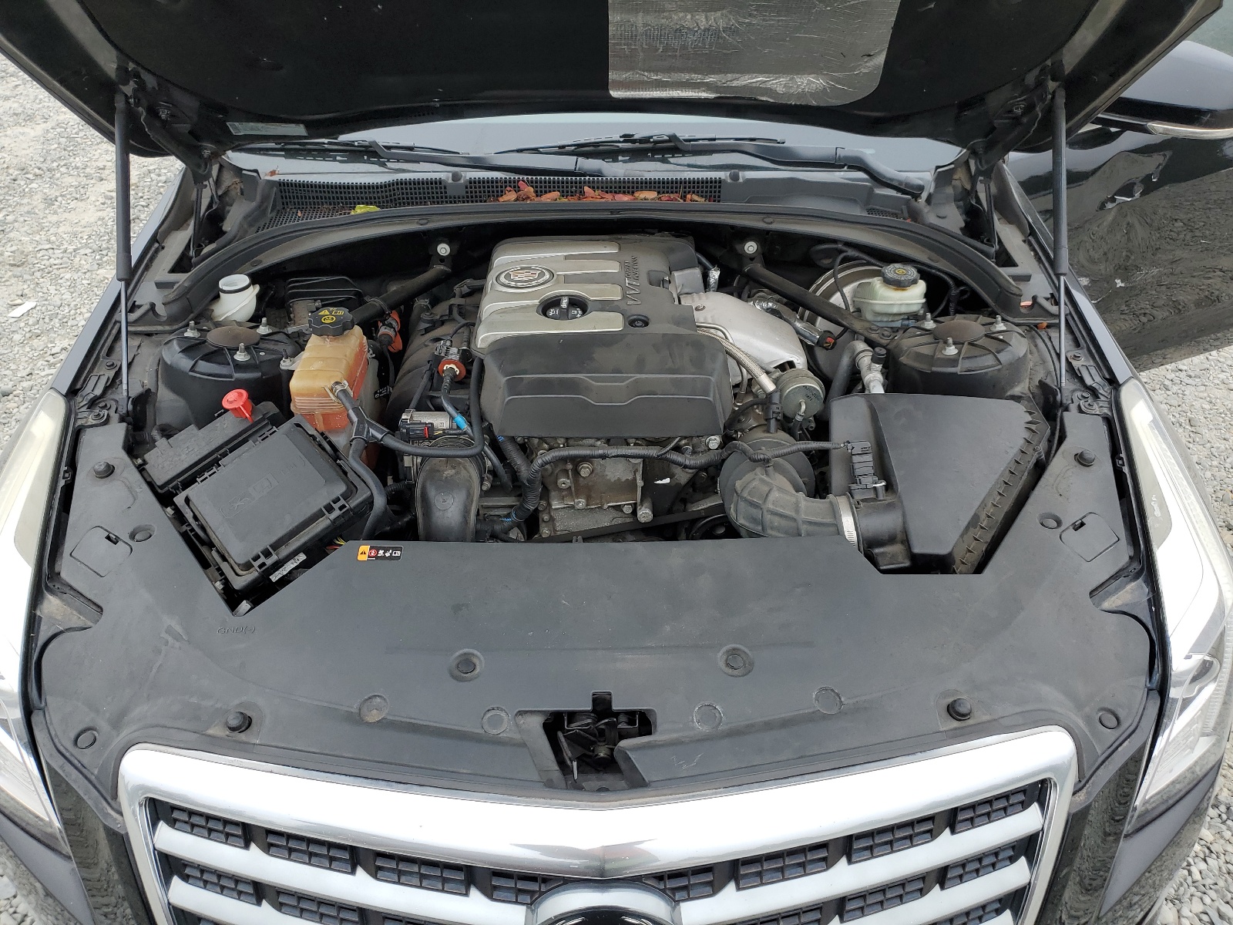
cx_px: 616
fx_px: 926
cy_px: 462
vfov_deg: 53.1
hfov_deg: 67.3
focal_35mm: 26
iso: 50
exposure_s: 1/455
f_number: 1.5
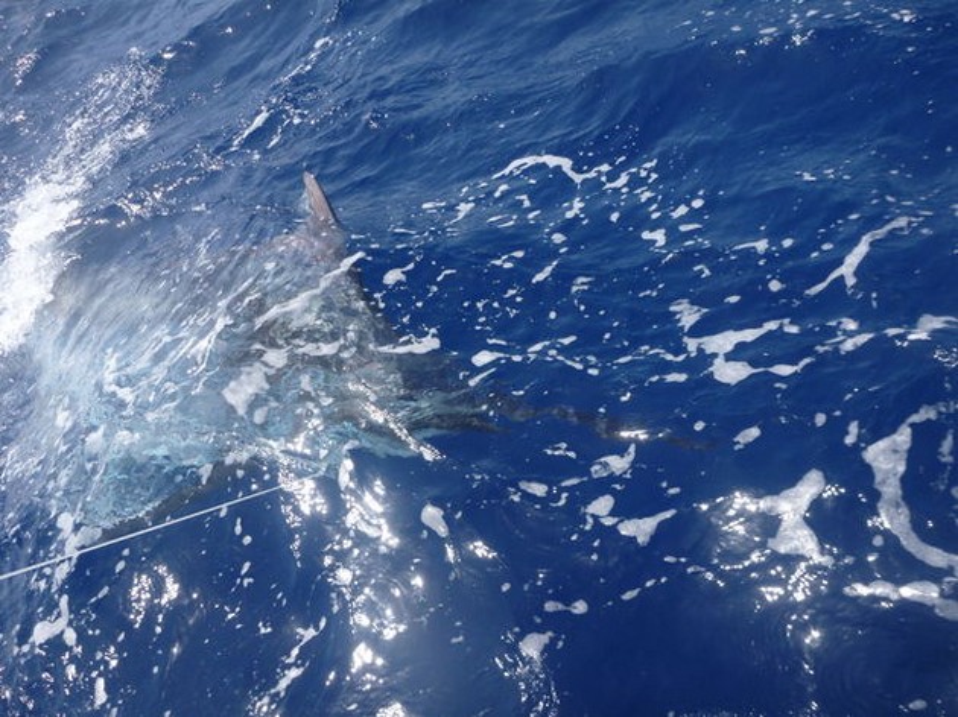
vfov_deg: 49.7
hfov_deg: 63.5
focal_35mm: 28
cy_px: 358
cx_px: 479
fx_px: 775
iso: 100
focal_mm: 4.9
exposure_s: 1/640
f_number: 3.3
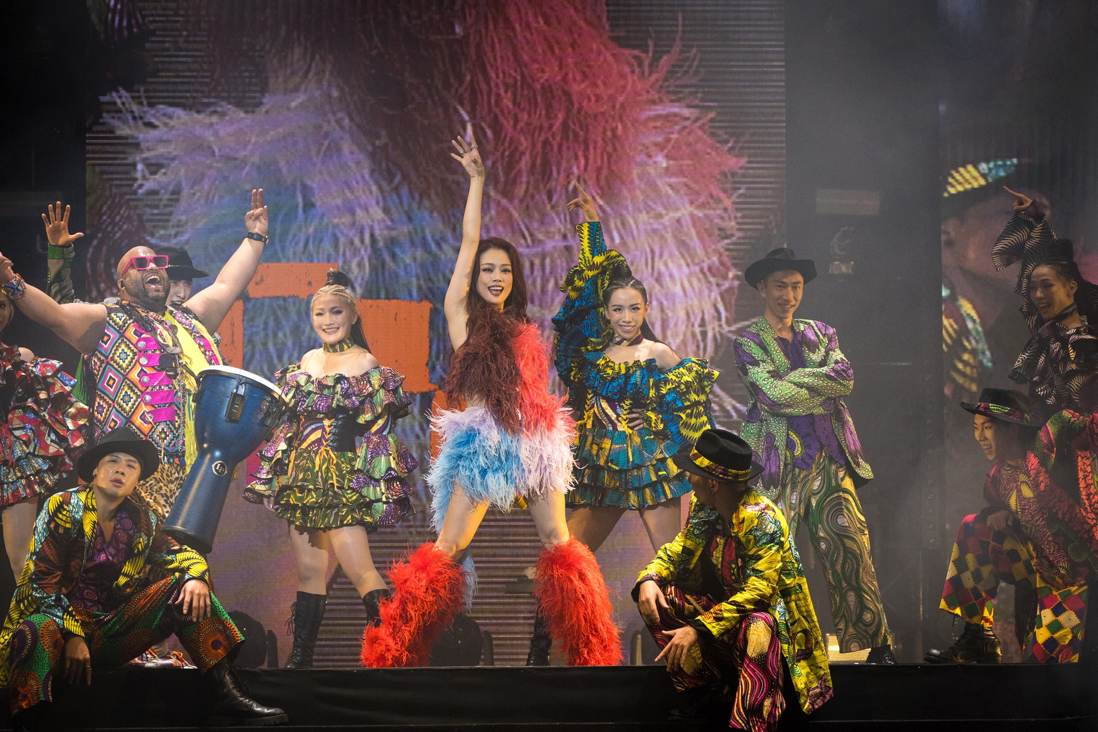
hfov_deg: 13.7
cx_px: 549
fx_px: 4574
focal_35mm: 150
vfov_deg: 9.1
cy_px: 366
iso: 1250
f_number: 5.6
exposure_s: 1/400
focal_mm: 100
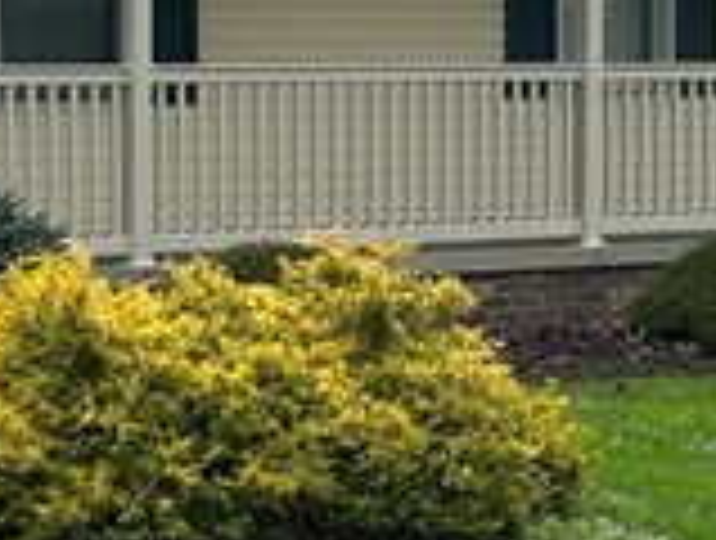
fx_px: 3462
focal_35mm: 167
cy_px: 234
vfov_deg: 8.9
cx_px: 221
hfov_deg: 11.8
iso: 50
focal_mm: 5.7
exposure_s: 1/4115
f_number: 1.5
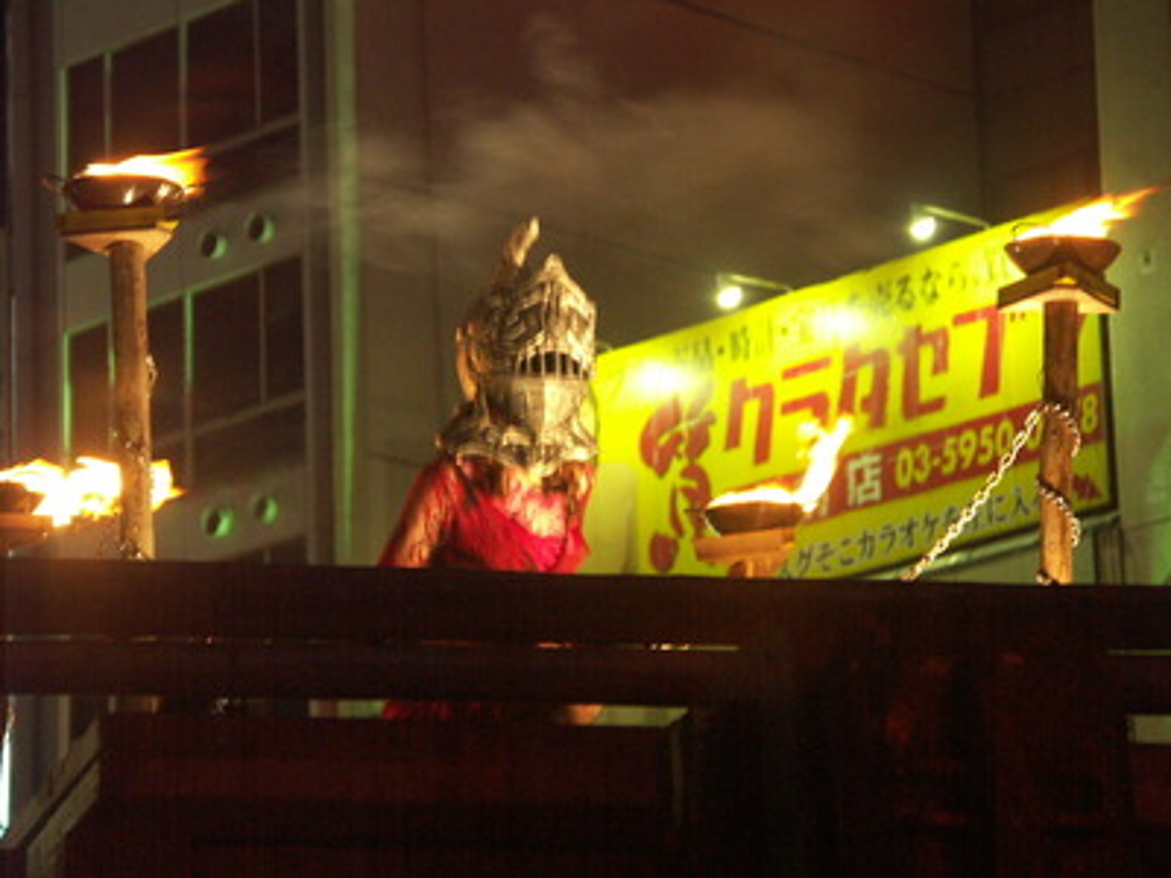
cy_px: 439
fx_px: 5954
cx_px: 586
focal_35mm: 176
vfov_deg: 8.4
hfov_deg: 11.2
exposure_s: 1/15
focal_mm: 44.89
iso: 400
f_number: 3.5
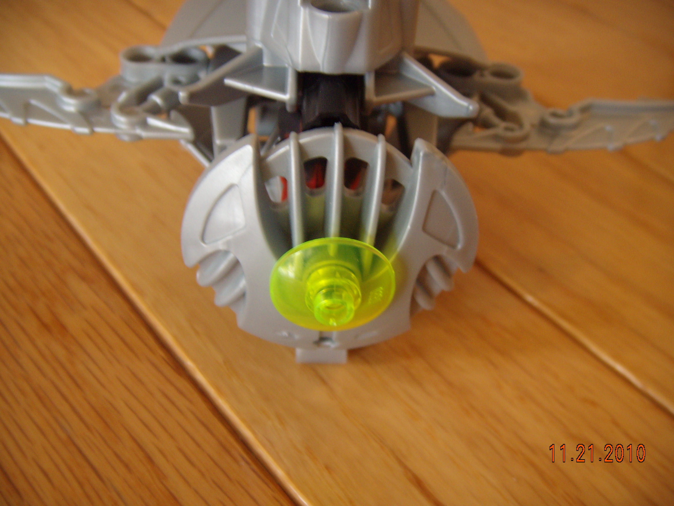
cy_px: 253
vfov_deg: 37.7
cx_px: 337
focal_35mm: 38
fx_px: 740
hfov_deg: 49.0
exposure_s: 1/6.68
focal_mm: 6.4
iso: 100
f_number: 3.5
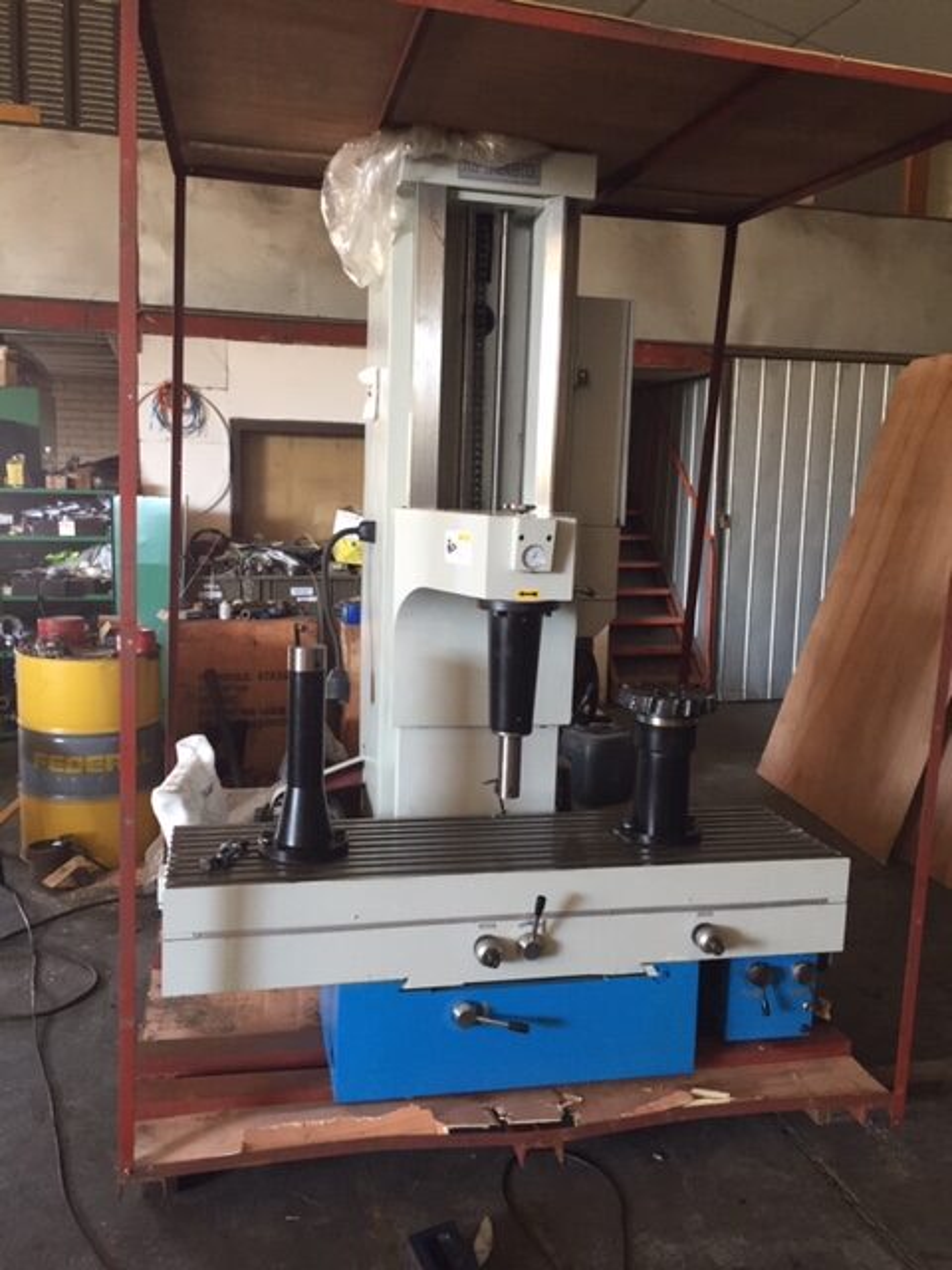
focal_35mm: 29
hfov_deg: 48.2
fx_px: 1063
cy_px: 635
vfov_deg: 61.7
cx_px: 476
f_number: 2.2
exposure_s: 1/33
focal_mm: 4.15
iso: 160
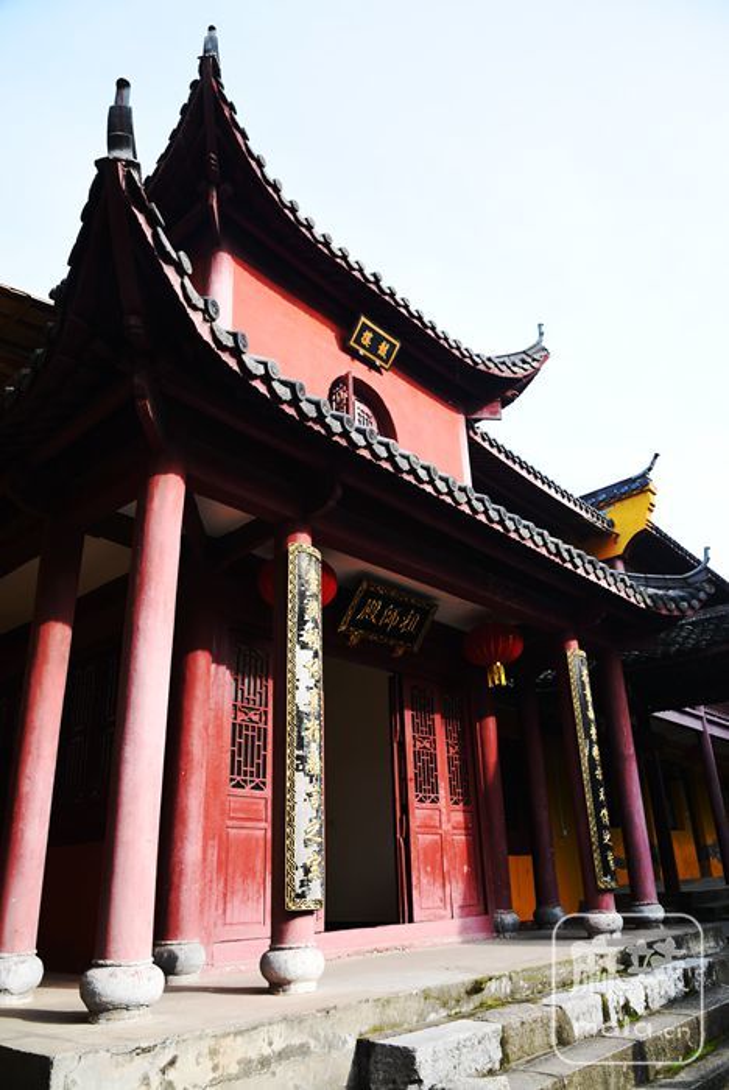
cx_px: 364
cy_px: 545
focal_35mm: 24
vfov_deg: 73.7
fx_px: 728
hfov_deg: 53.2
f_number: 8
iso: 110
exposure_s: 1/25
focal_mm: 24
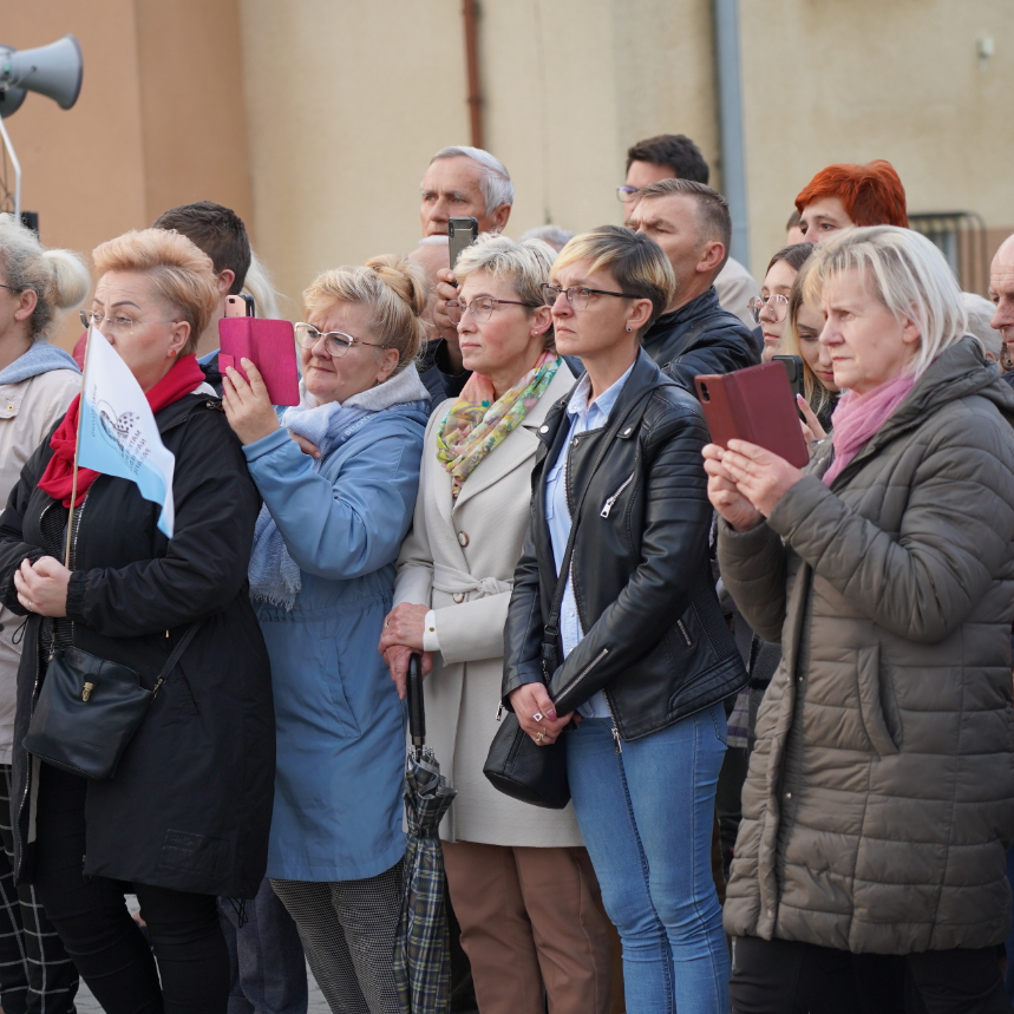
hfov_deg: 12.9
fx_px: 4474
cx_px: 472
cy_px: 506
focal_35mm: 135
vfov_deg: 12.9
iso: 400
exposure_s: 1/160
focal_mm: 105
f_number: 4
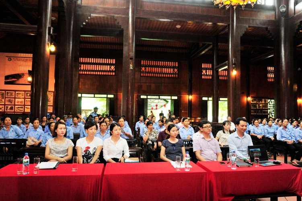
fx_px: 218
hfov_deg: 69.4
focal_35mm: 26
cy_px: 100
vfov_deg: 49.5
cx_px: 151
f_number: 9
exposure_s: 1/60
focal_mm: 26
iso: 3200
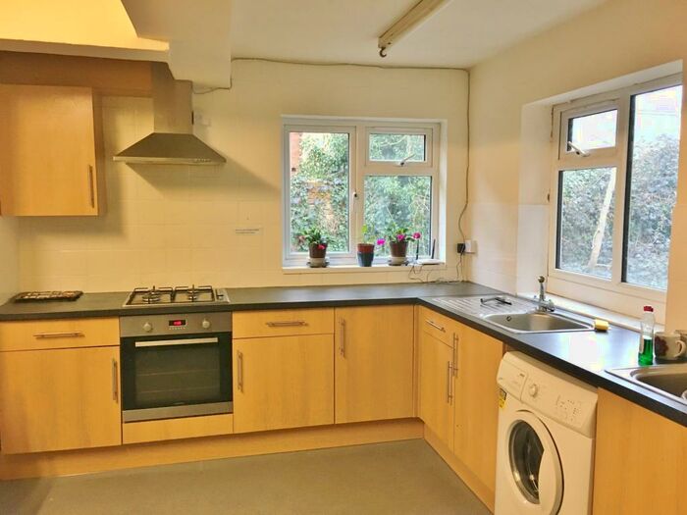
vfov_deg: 48.2
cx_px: 344
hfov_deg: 61.7
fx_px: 576
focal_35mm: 29
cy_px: 258
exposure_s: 1/33
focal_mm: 4.15
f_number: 2.2
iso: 160
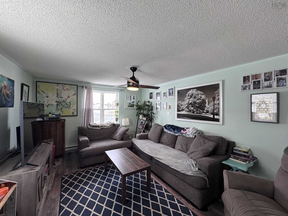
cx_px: 144
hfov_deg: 102.1
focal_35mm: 14
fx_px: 116
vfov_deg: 85.7
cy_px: 108
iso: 200
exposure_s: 1/120
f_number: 2.2
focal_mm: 2.22
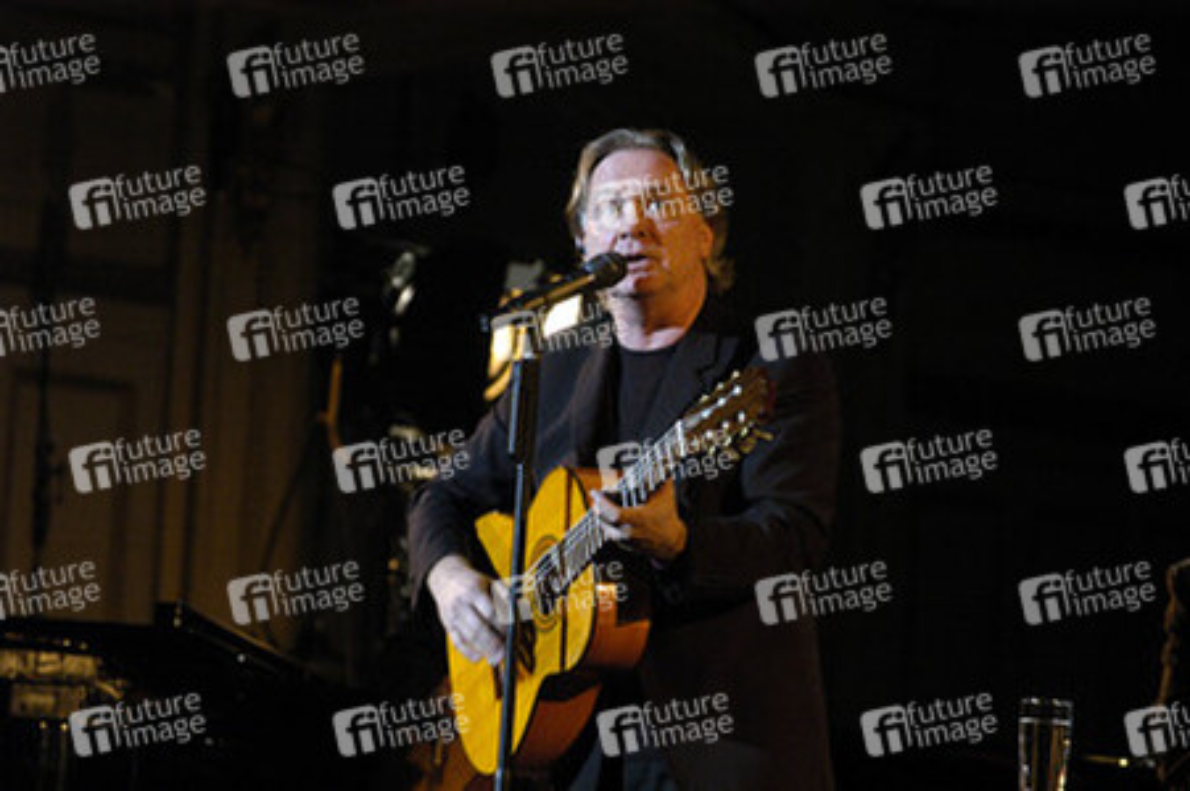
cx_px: 595
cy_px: 396
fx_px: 9909
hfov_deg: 6.9
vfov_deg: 4.6
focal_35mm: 300
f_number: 4
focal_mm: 200
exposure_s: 1/60
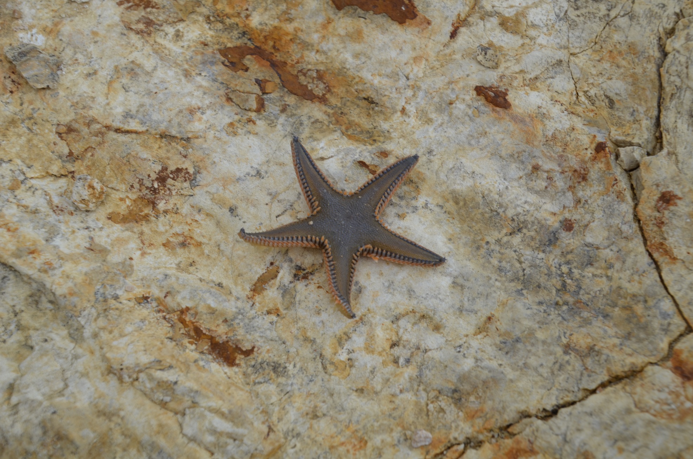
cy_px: 230
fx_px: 1585
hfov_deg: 24.7
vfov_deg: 16.5
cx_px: 346
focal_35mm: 82
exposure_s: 1/160
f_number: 8
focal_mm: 55
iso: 100
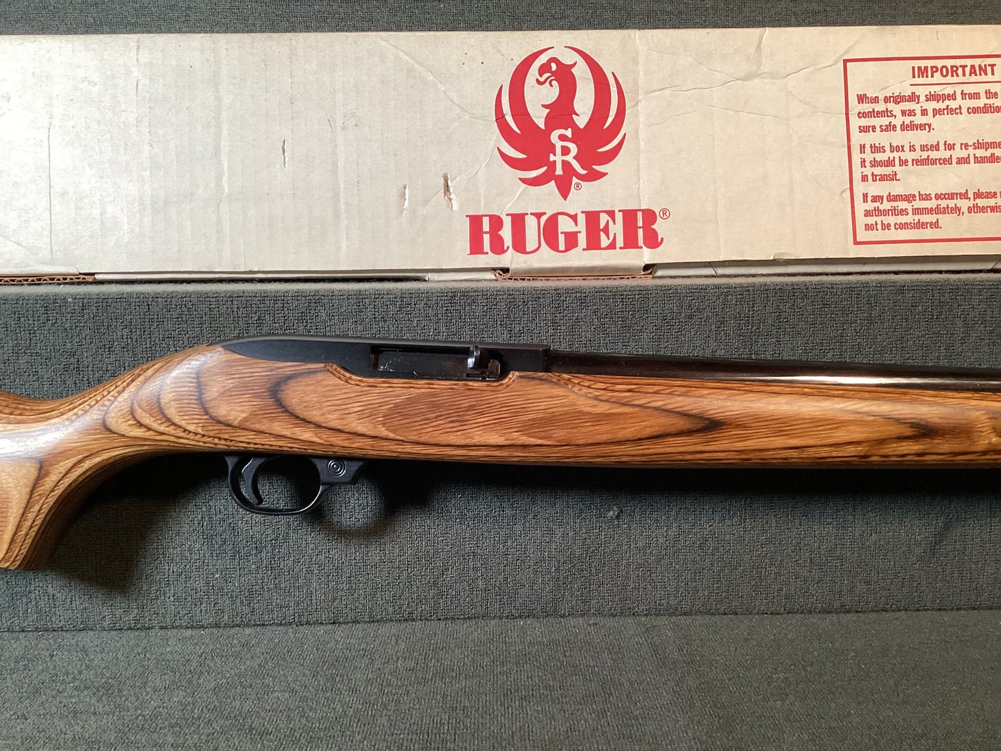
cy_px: 376
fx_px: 897
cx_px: 500
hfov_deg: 58.3
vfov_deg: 45.4
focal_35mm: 31
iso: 100
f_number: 2.4
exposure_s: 1/60
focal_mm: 3.3
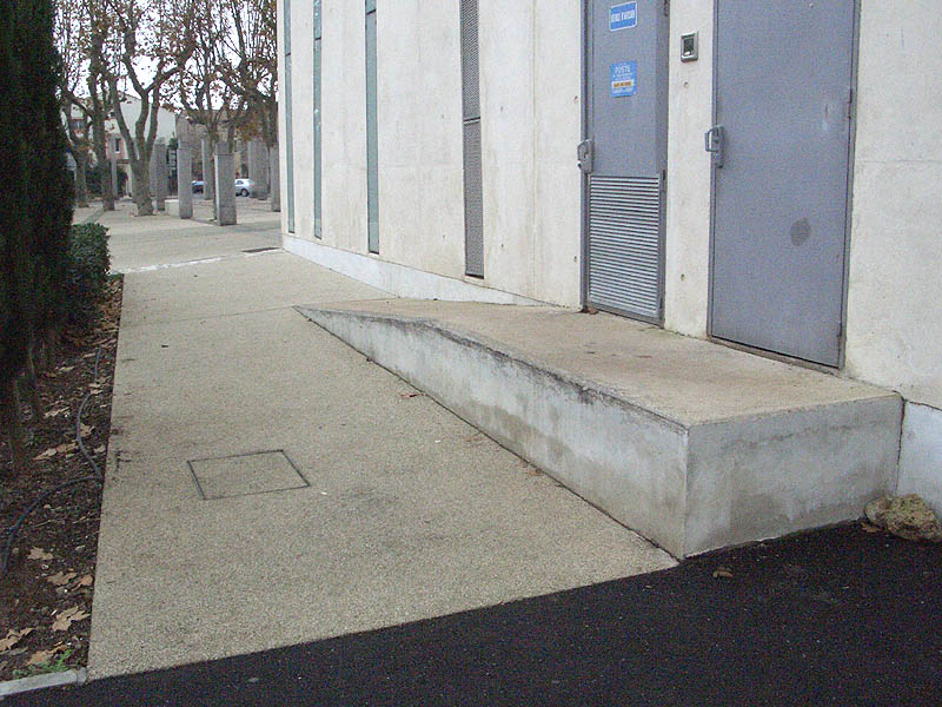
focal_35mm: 35
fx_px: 952
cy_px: 354
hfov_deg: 52.6
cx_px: 471
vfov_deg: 40.7
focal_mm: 5.8
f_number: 4.3
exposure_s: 1/640
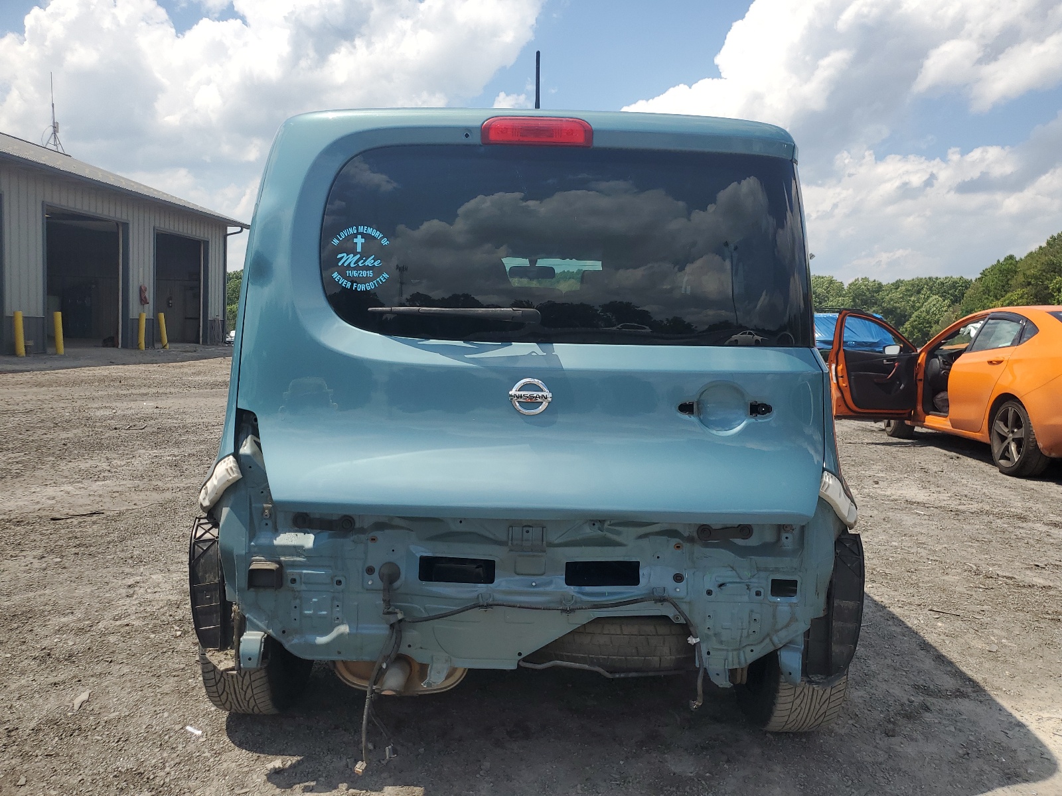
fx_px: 798
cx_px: 531
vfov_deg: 53.1
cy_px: 398
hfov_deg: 67.3
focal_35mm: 26
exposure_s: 1/3333
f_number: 1.5
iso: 50
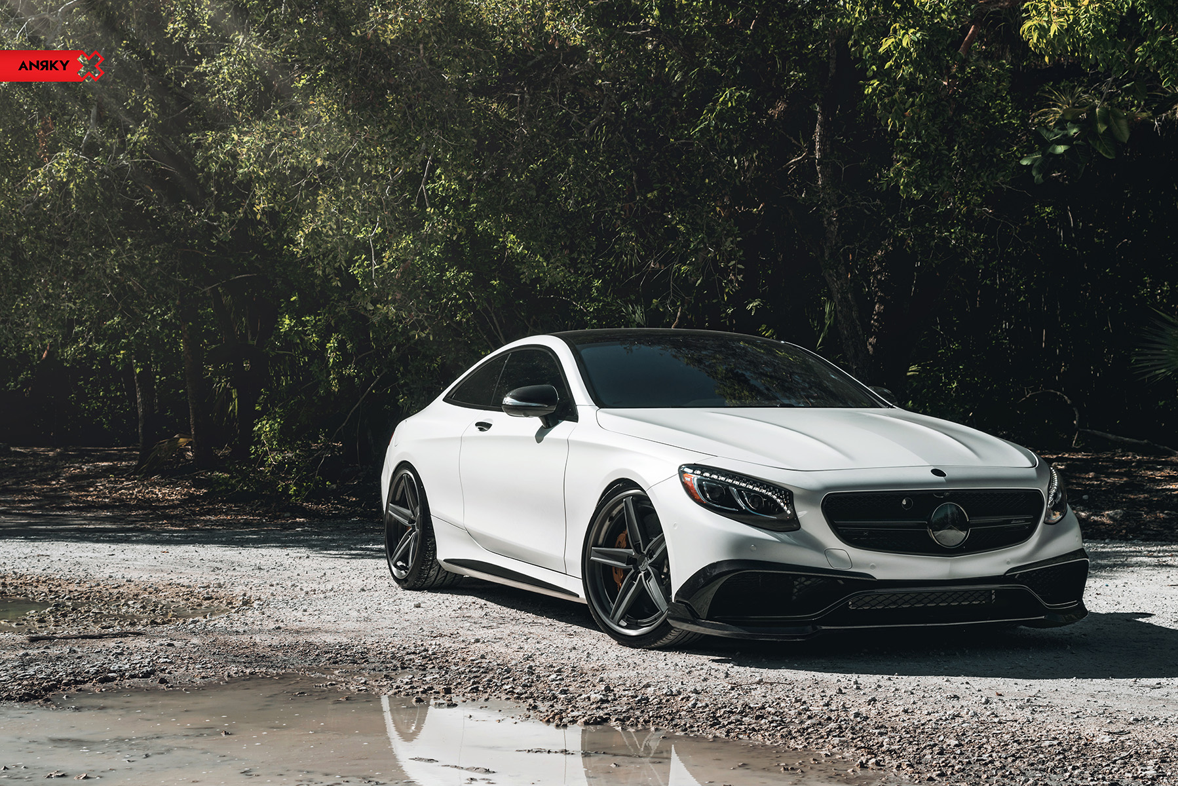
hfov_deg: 39.6
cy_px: 393
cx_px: 589
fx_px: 1637
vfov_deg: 27.0
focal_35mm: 50
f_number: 7.1
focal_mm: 50
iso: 160
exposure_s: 1/250
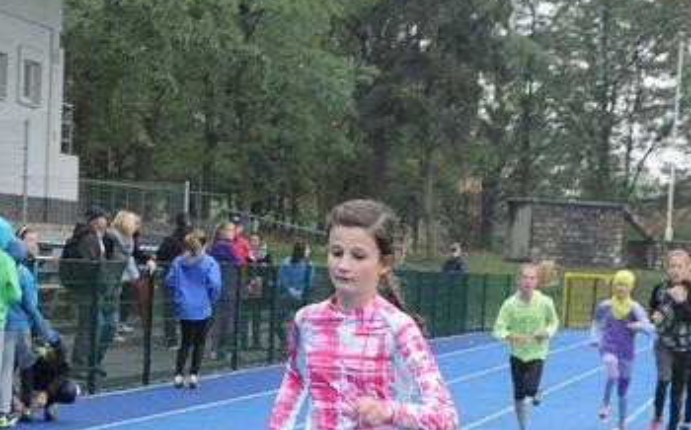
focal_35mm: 156
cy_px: 498
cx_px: 361
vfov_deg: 8.3
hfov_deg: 13.4
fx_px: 2935
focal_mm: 42
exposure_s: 1/160
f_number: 6.3
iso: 1600
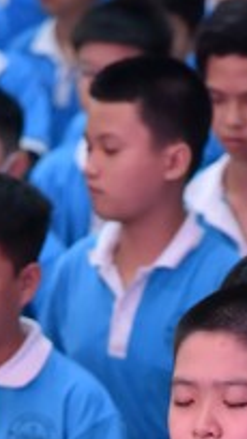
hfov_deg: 3.0
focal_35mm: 400
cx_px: 163
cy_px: 611
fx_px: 4650
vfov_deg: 5.4
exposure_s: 1/160
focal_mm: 120
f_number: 4
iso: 3200
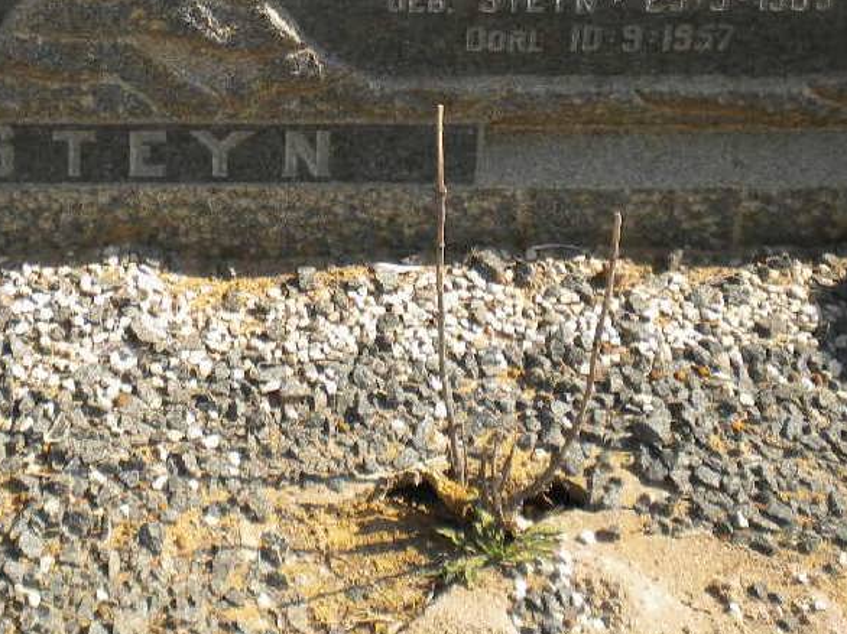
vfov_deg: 17.2
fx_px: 2055
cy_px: -1
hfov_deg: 22.9
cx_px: 155
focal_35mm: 84
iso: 80
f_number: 4.9
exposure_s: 1/307
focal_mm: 7.4
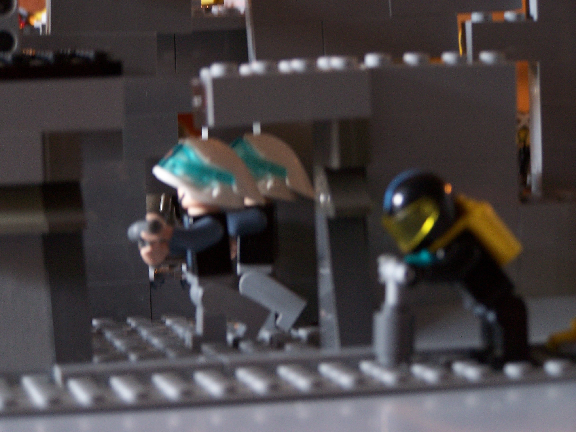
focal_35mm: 128
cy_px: 216
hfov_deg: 15.4
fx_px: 2130
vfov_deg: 11.6
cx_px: 288
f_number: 3.2
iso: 140
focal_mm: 21.2
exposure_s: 1/8
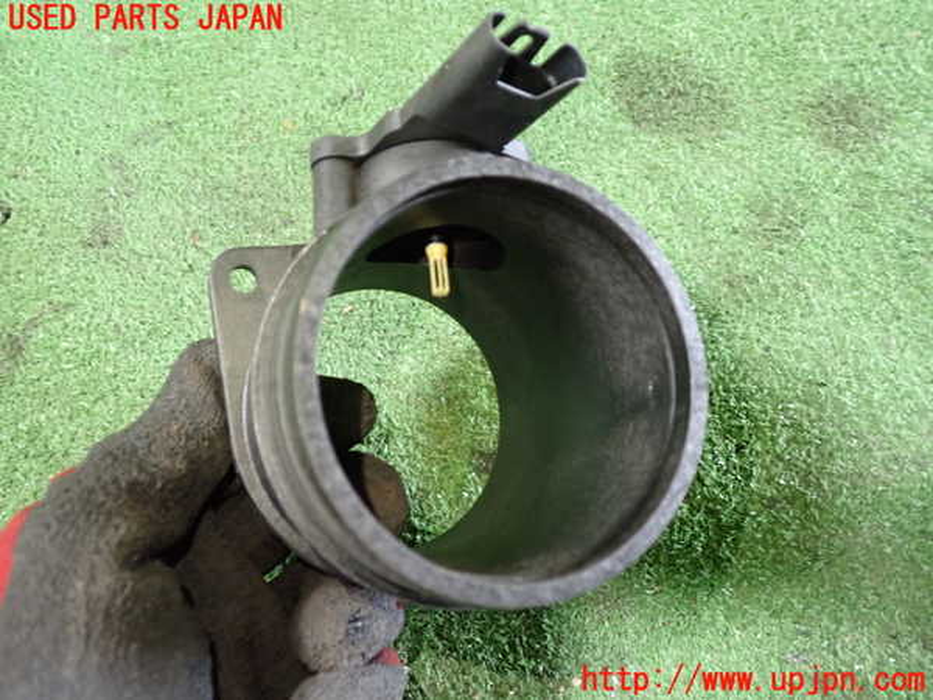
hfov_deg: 60.0
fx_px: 809
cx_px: 466
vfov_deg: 46.8
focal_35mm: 30
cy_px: 350
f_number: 2.3
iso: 500
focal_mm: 5.4
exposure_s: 1/30
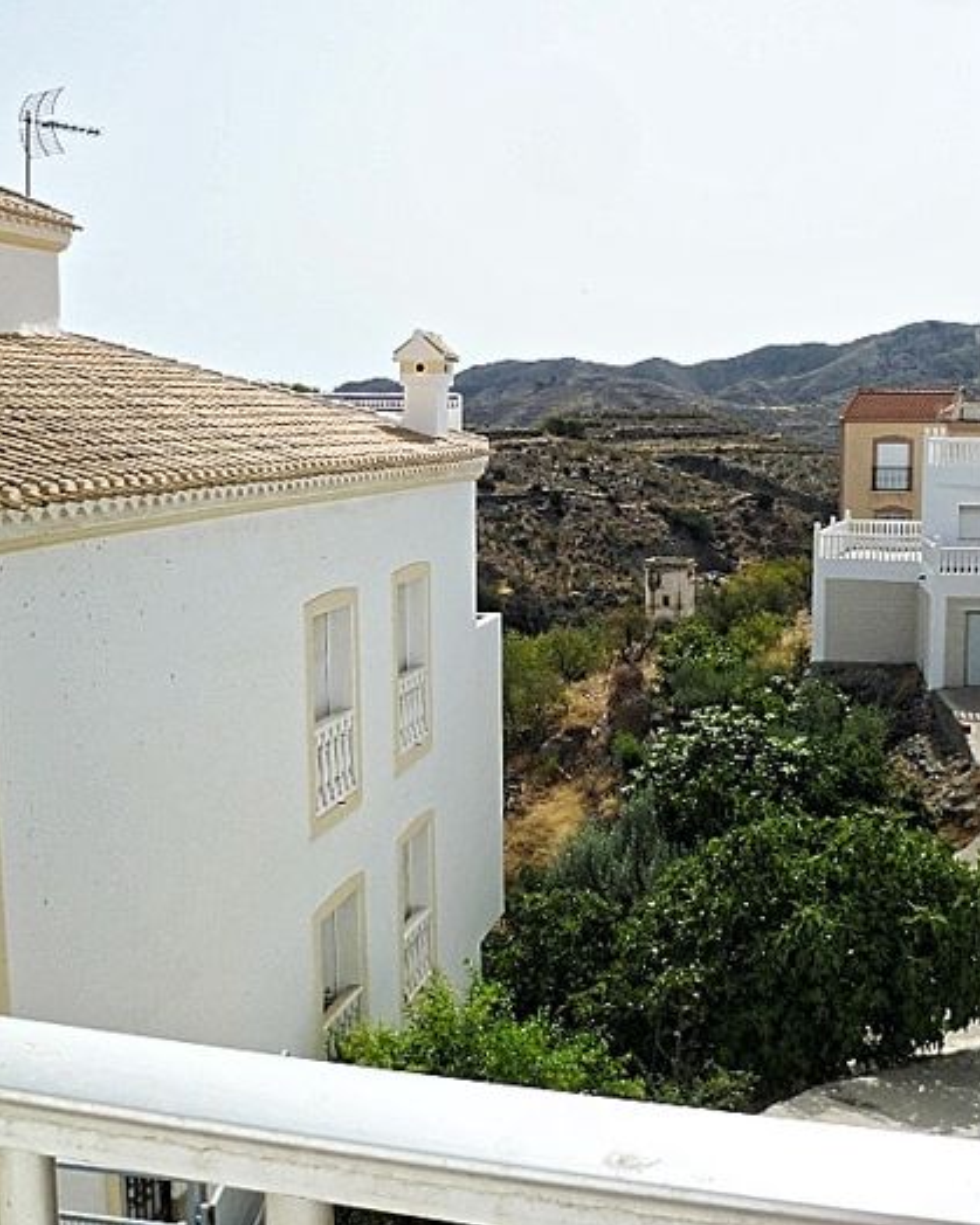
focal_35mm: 42
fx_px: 1523
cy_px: 612
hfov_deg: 35.4
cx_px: 635
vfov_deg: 43.8
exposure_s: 1/320
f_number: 9
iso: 80
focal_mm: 5.7
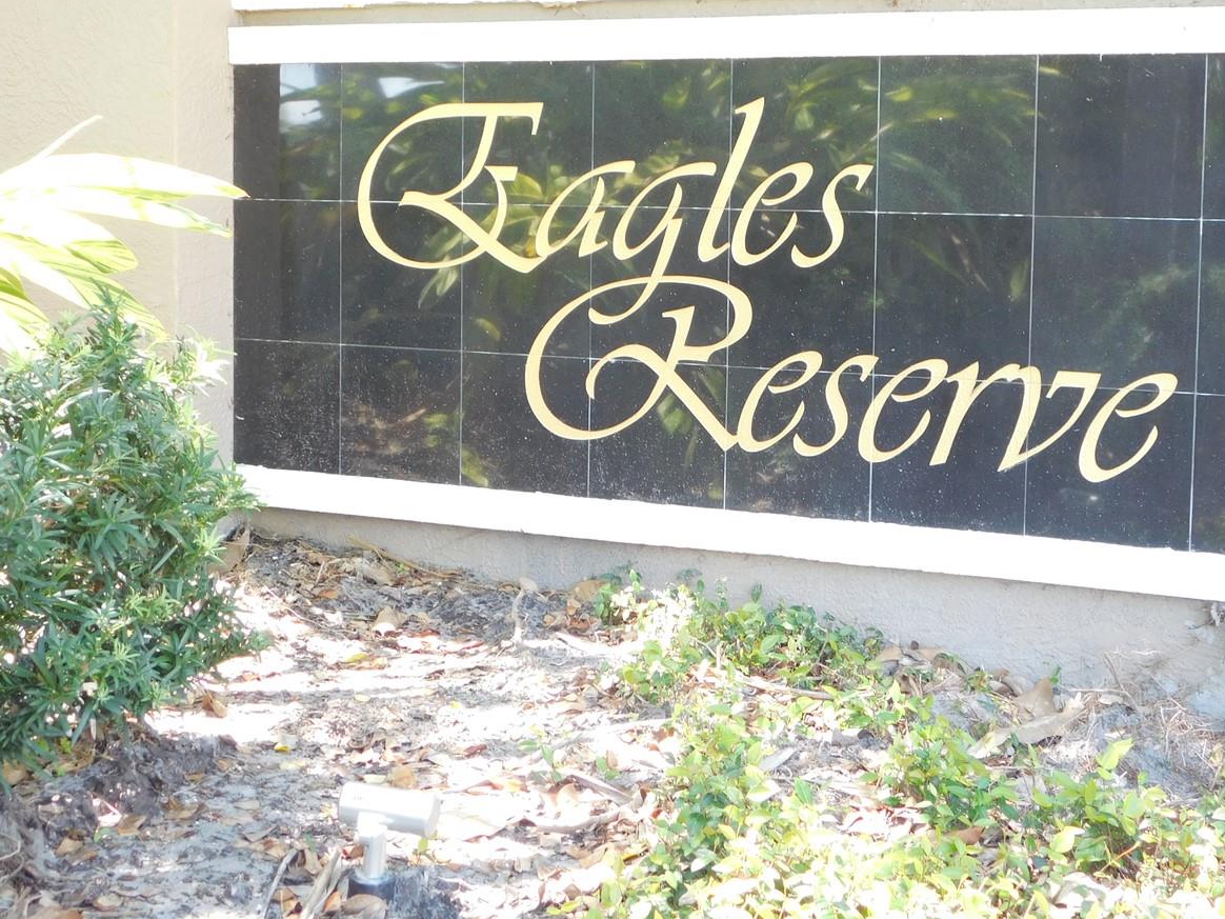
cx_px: 791
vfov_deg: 26.5
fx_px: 1946
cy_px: 329
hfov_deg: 34.7
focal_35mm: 55
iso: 125
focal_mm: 7.1
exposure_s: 1/40
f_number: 3.6
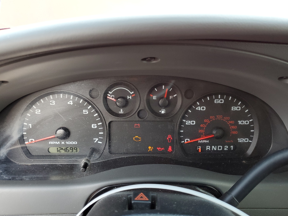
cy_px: 111
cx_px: 143
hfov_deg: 65.3
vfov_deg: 51.4
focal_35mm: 27
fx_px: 225
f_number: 1.5
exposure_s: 1/120
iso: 88
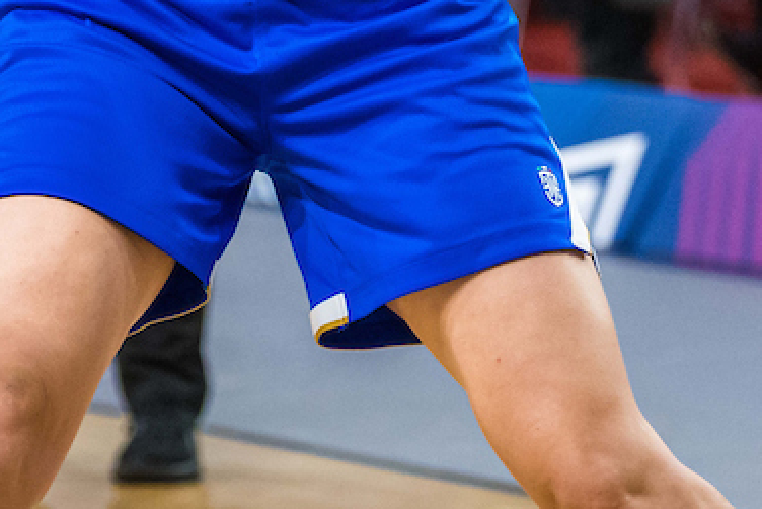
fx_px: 7432
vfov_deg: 3.9
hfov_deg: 5.8
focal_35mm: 351
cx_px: -109
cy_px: -205
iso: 2500
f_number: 3.2
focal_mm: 110
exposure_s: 1/1600
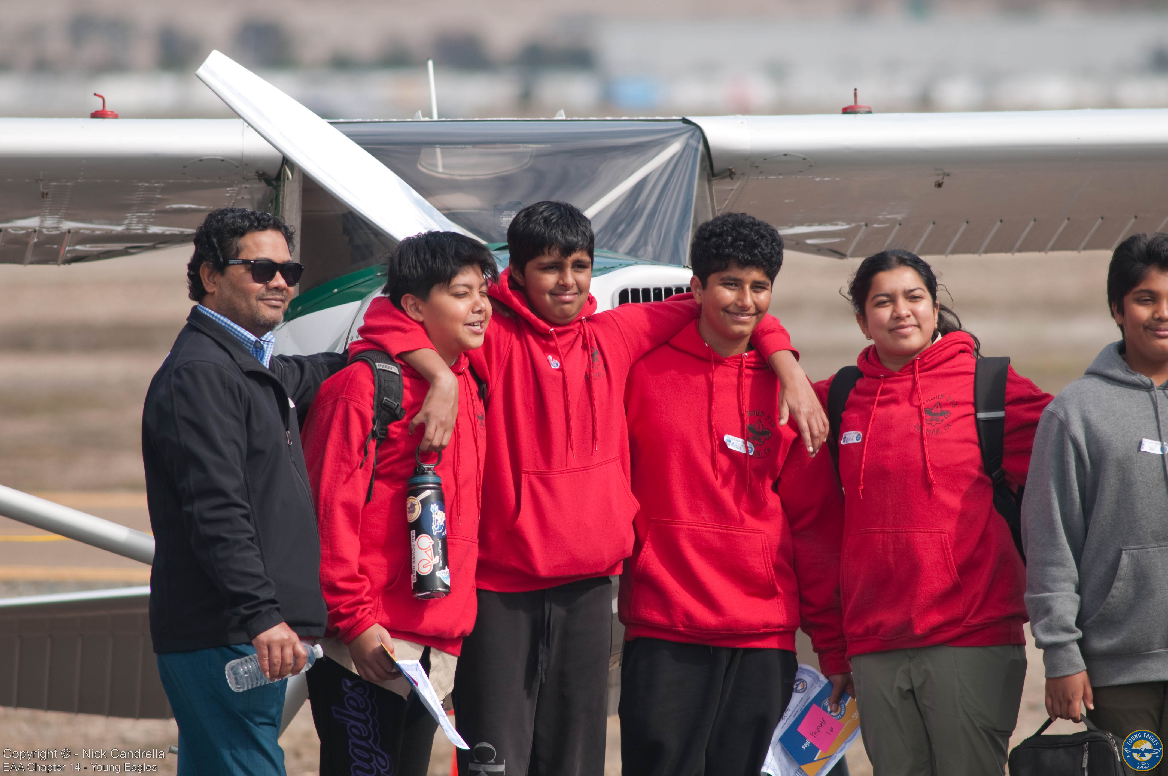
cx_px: 584
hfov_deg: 4.6
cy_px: 388
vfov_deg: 3.0
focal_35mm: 450
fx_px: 14582
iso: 100
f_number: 5
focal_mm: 300
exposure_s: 1/320
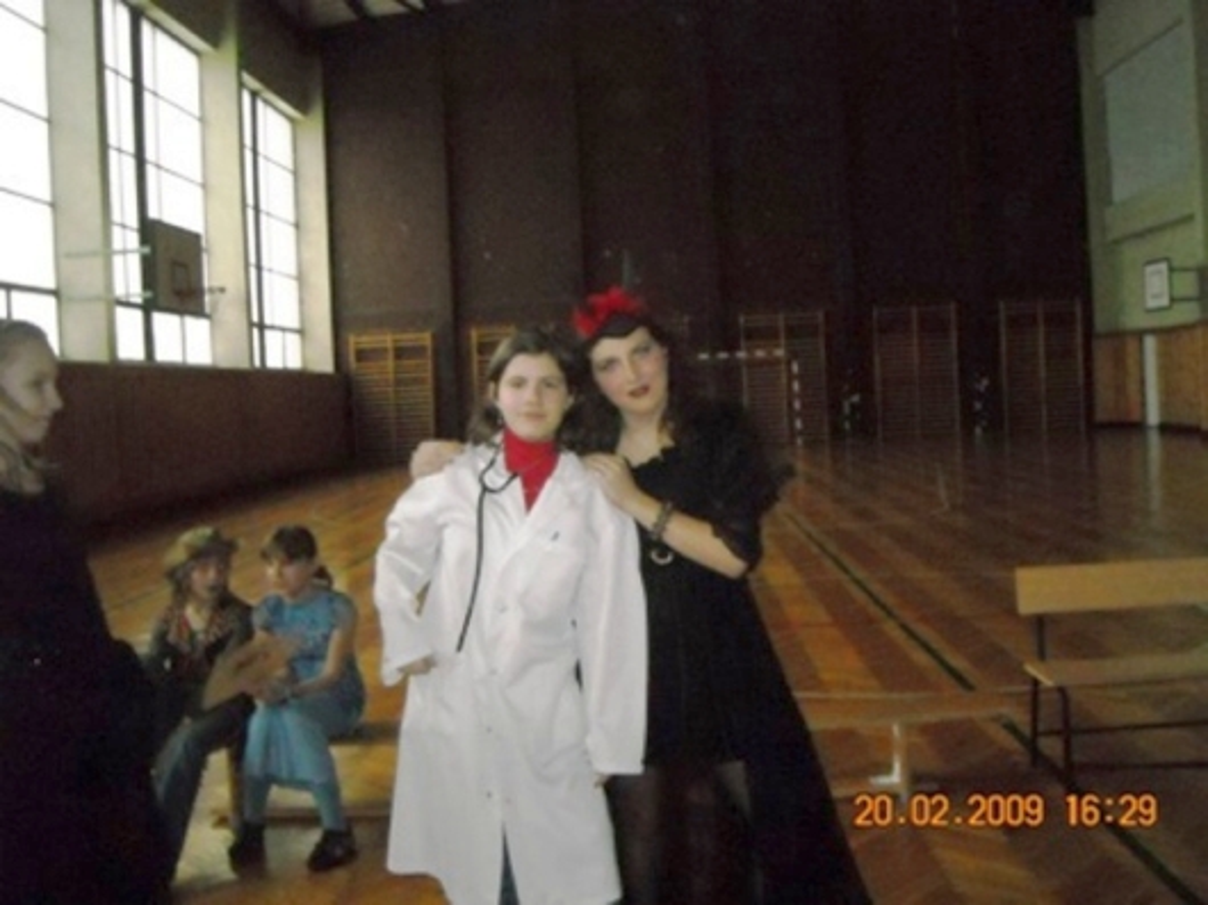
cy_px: 452
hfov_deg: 52.6
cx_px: 604
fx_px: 1221
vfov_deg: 40.7
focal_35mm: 35
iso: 800
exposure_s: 1/60
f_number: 2.8
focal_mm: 5.7
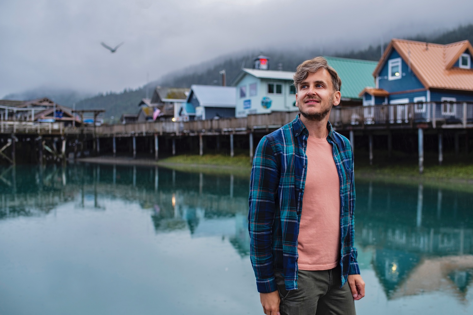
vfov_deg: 37.9
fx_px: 460
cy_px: 158
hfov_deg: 54.4
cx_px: 236
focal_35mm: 35
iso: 100
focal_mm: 35
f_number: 2.8
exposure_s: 1/125
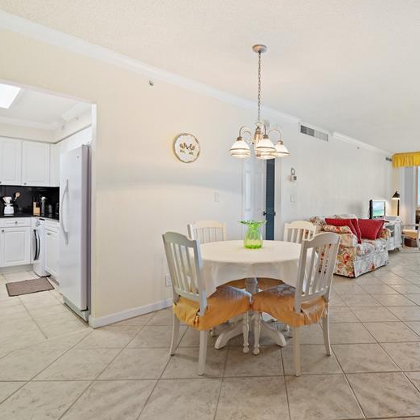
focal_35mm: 21
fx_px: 288
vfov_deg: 72.1
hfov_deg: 70.6
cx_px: 271
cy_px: 210
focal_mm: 16
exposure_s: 1/15
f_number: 8
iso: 560
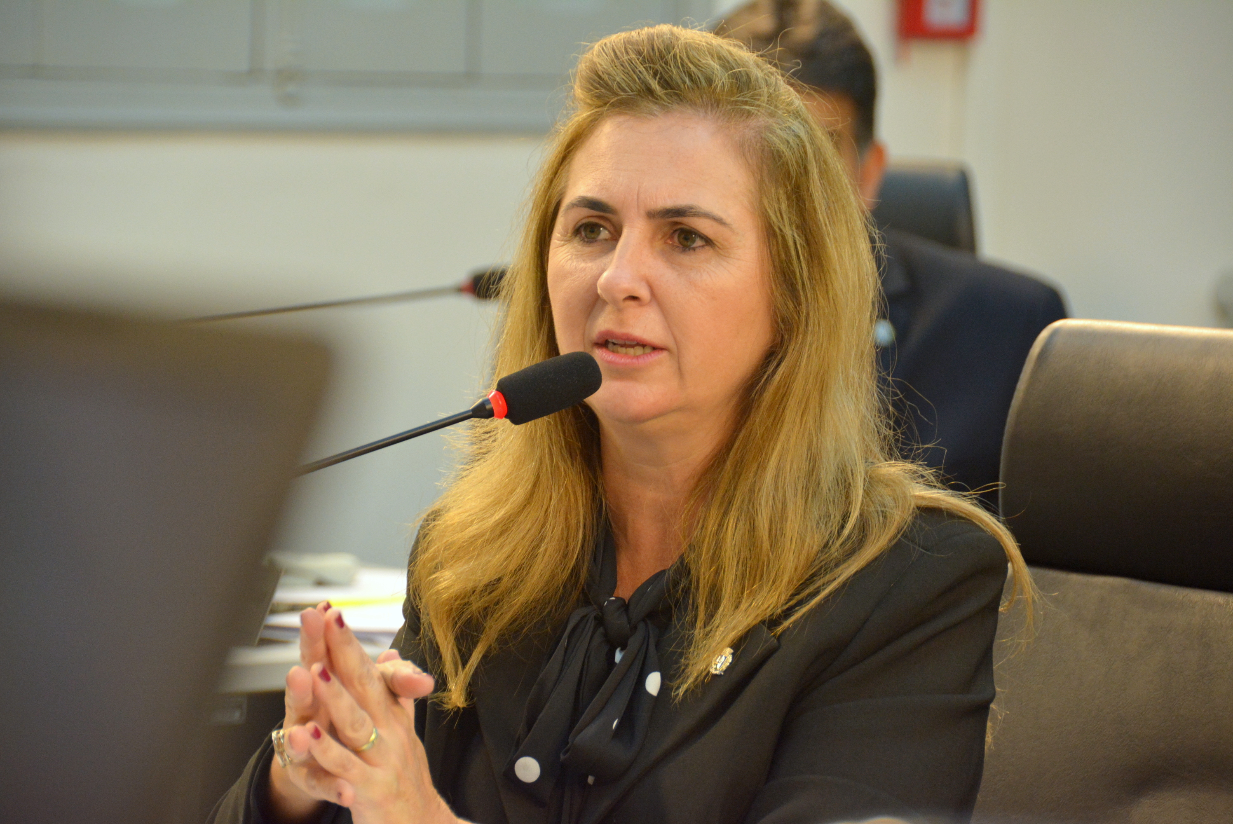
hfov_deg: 9.1
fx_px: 7712
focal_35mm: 225
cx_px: 616
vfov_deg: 6.1
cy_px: 412
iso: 1400
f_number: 5.6
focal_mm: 150
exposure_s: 1/125
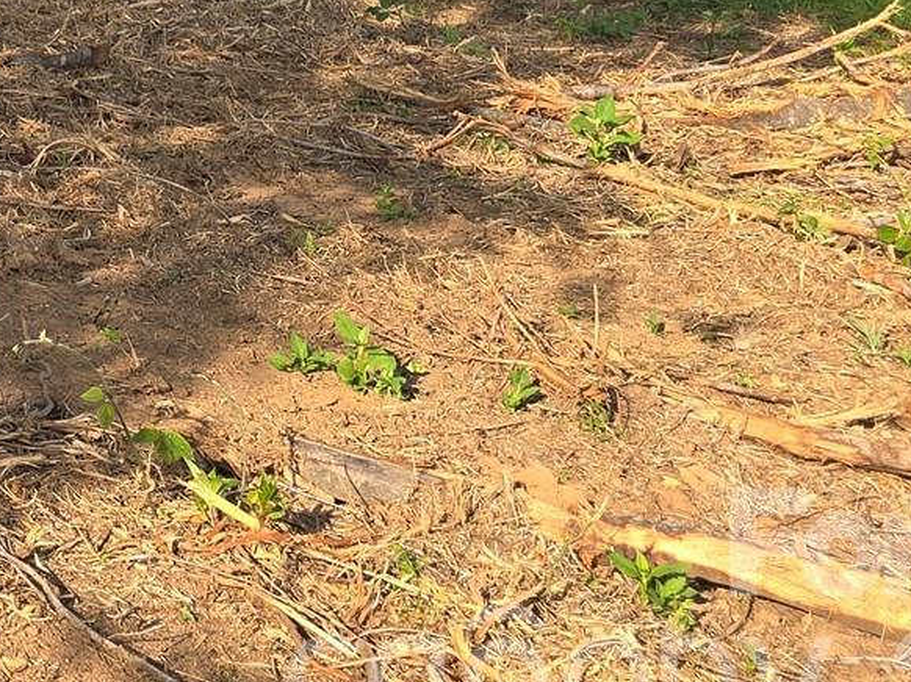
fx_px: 2131
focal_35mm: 81
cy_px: -407
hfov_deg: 21.1
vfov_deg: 16.3
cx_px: -374
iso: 12
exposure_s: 1/336
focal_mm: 6.3
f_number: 1.7
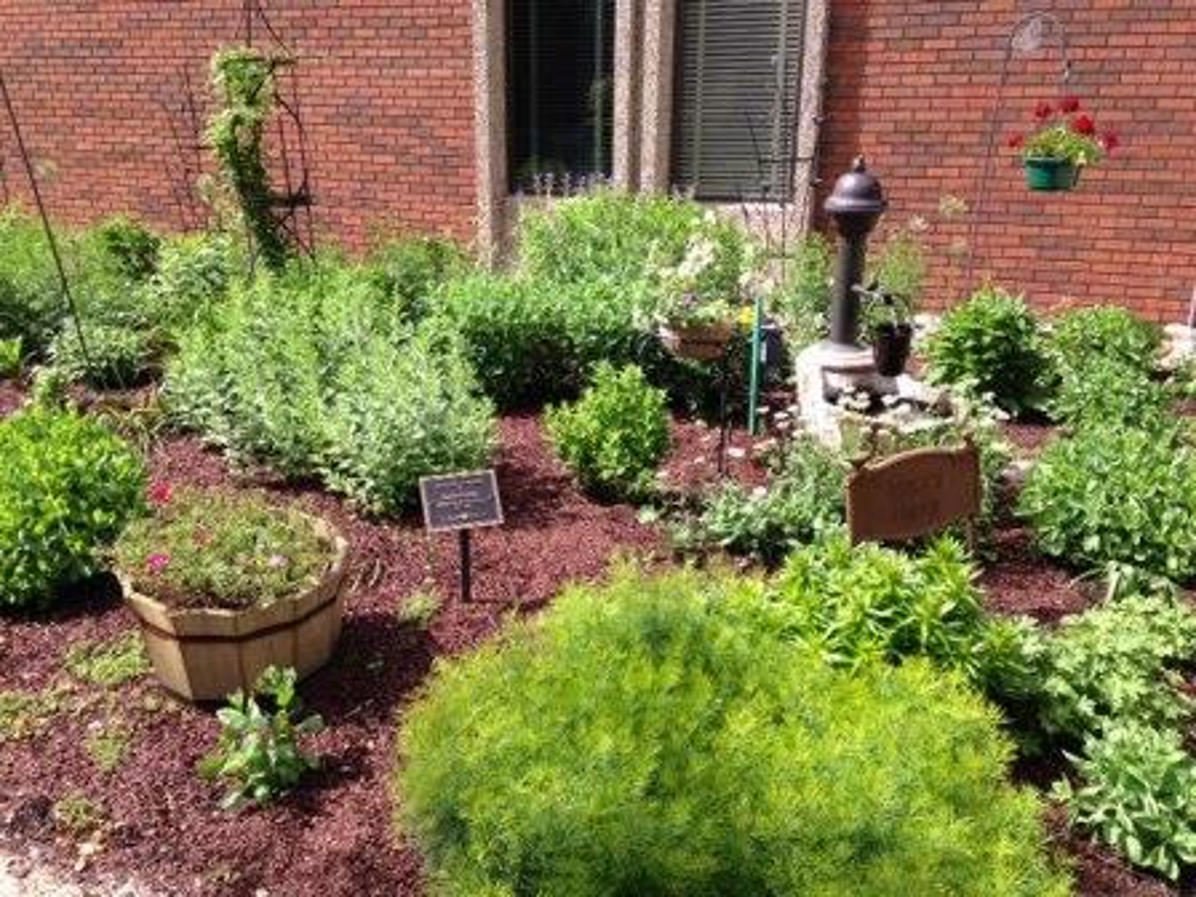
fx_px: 1140
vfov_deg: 42.9
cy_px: 448
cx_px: 598
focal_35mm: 33
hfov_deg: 55.4
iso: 50
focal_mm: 4.12
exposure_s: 1/516
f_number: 2.4
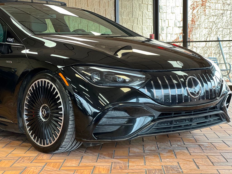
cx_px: 116
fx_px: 516
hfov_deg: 25.3
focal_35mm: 77
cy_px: 87
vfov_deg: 19.1
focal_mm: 9
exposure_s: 1/40
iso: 250
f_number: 2.8
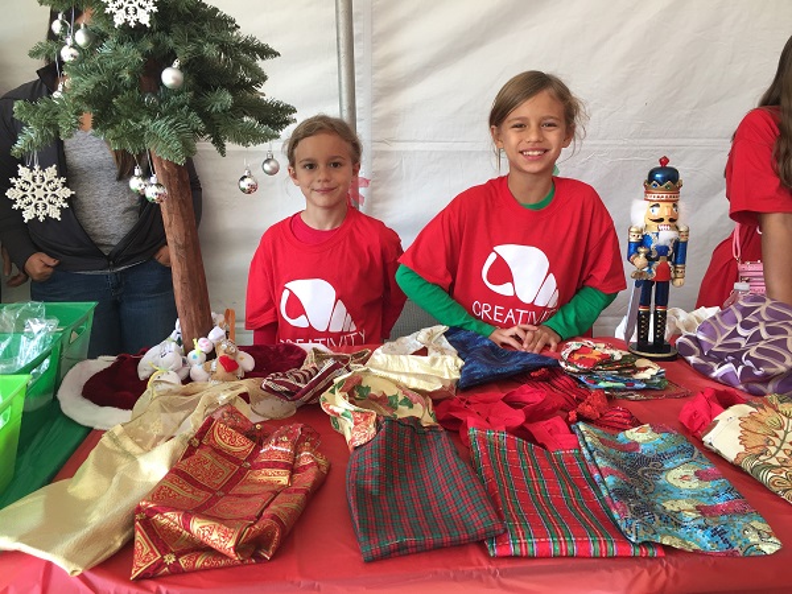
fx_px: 664
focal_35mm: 29
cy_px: 297
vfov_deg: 48.2
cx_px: 396
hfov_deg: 61.7
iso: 50
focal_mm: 4.15
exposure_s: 1/120
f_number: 2.2
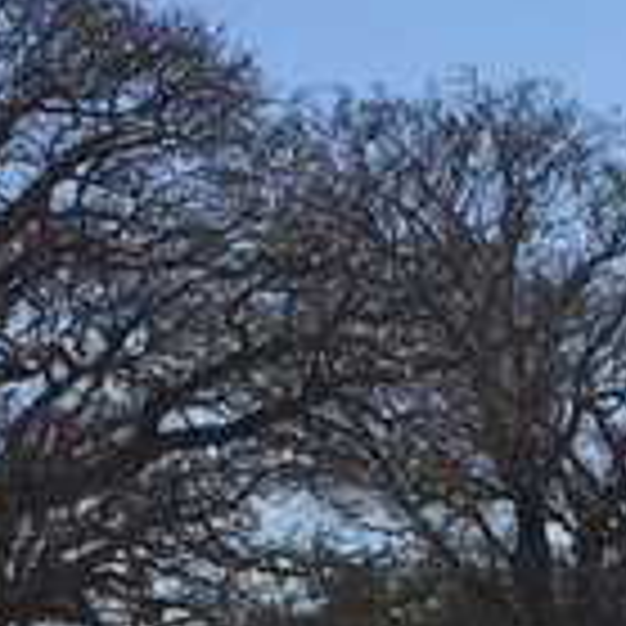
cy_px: 1108
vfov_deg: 7.2
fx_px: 4829
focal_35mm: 236
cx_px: 946
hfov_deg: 7.3
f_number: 2.2
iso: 32
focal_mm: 4.15
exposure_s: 1/573
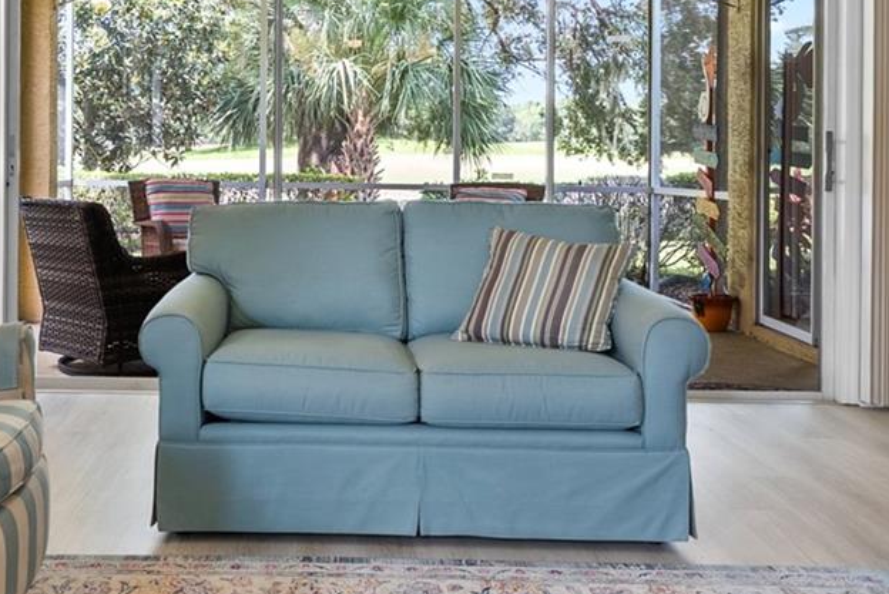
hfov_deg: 46.4
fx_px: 1013
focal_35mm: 41
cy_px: 168
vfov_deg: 32.2
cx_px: 276
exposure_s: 1/2
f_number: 9
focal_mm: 16
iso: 250
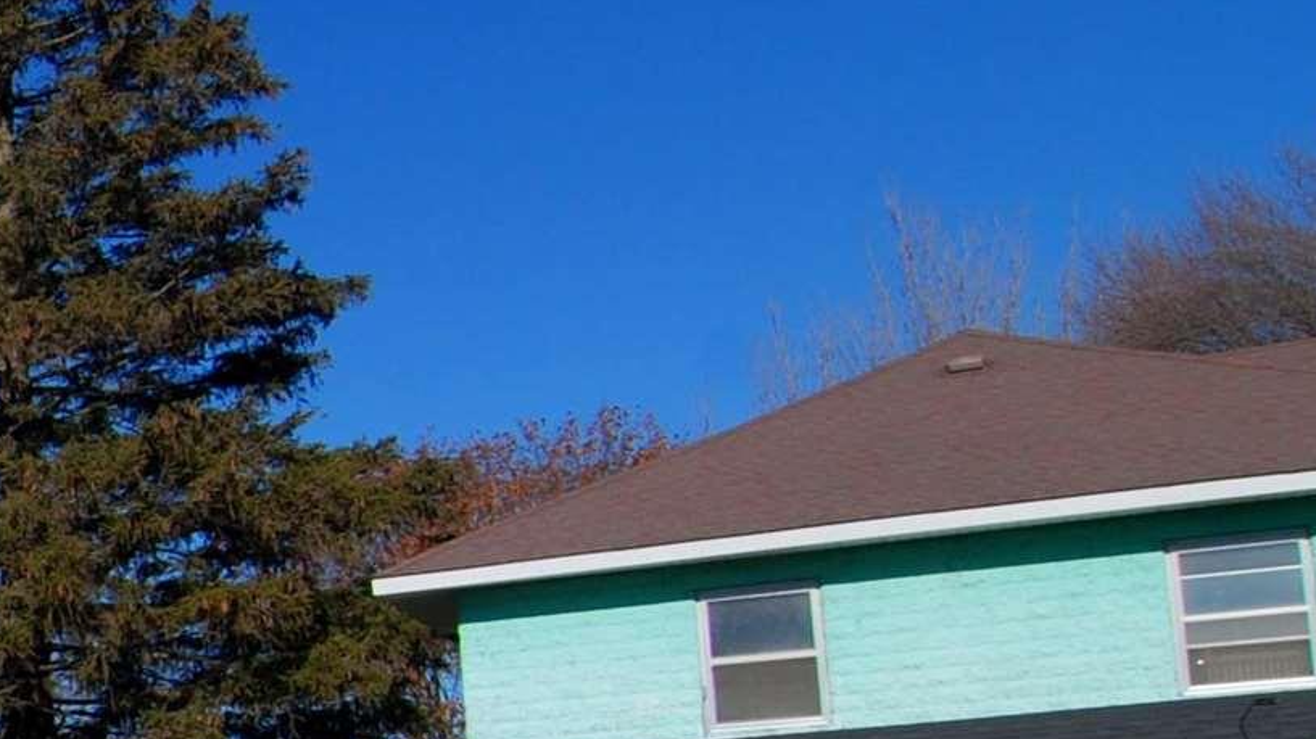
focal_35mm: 71
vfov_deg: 16.5
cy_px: 791
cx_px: -965
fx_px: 2477
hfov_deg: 21.4
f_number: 9
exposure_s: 1/320
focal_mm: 12
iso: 100
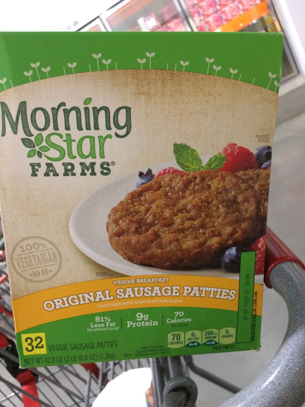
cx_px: 152
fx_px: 341
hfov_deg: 48.2
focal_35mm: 29
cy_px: 204
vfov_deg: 61.7
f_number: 2.2
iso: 200
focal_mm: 4.15
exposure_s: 1/30
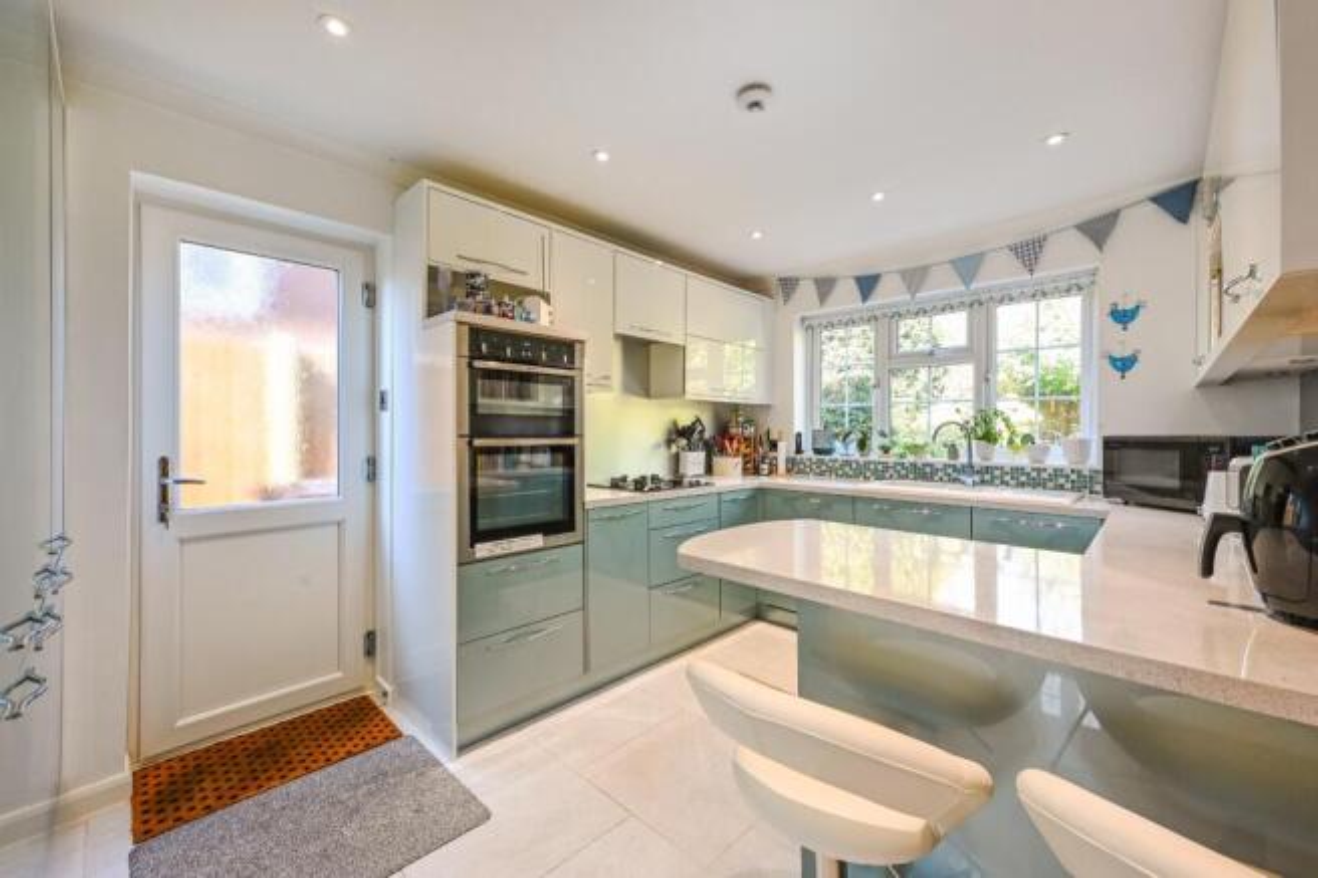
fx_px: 512
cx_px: 659
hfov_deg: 104.3
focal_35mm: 14
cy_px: 439
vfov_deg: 81.2
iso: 400
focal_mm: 14
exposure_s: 1/15
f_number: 9
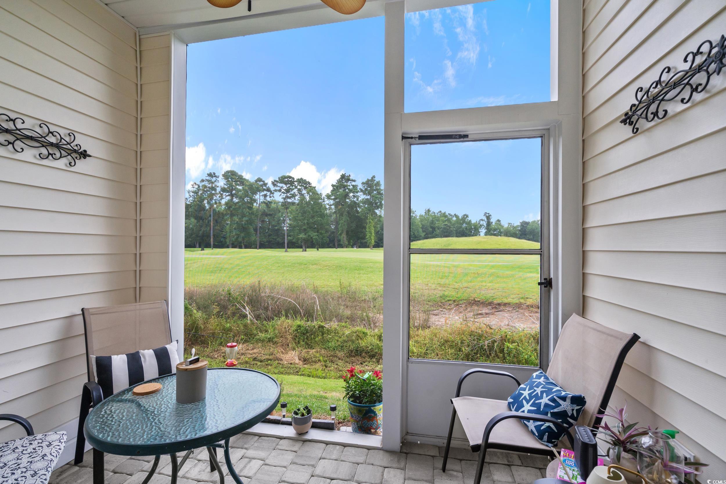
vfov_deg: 73.8
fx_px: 323
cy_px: 242
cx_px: 363
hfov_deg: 96.7
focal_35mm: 16
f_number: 8
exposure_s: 1/250
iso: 500
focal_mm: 16
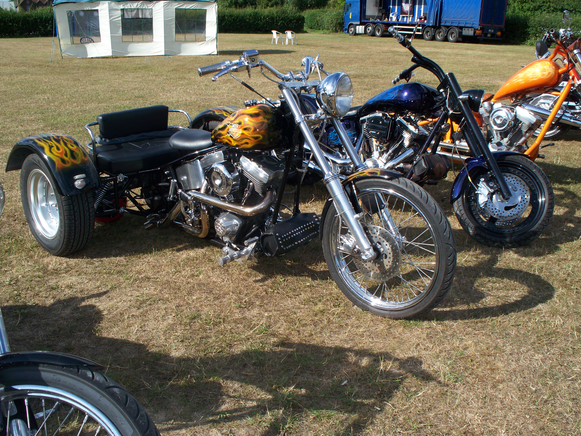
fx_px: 604
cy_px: 218
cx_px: 290
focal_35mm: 36
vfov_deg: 39.7
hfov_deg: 51.4
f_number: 5
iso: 64
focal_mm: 7.54
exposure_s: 1/320
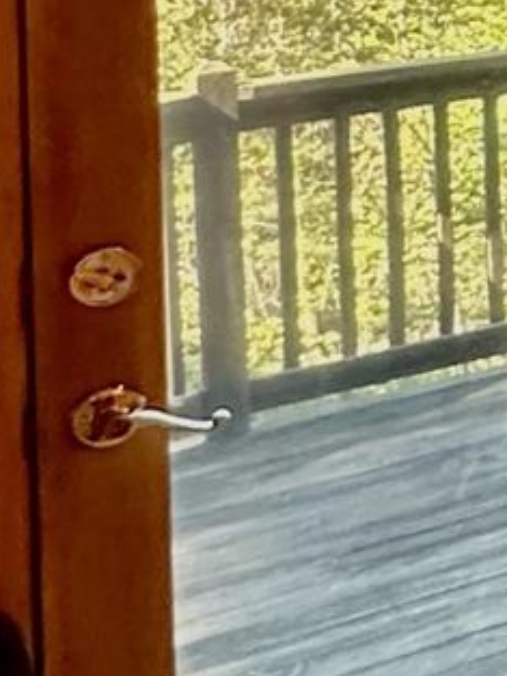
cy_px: -259
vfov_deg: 17.6
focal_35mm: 103
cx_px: 1763
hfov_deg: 9.3
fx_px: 2010
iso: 250
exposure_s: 1/60
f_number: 2.2
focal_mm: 2.22
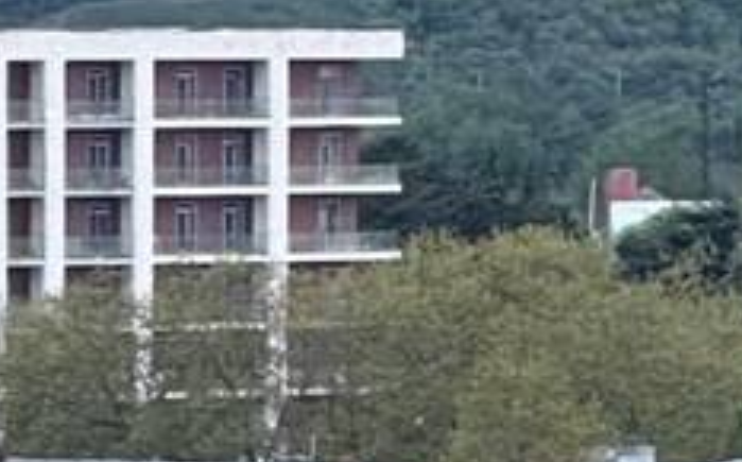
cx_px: -465
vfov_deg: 2.0
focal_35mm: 655
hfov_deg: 3.2
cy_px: -56
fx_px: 13229
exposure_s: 1/143
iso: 50
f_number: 2.8
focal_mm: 15.66
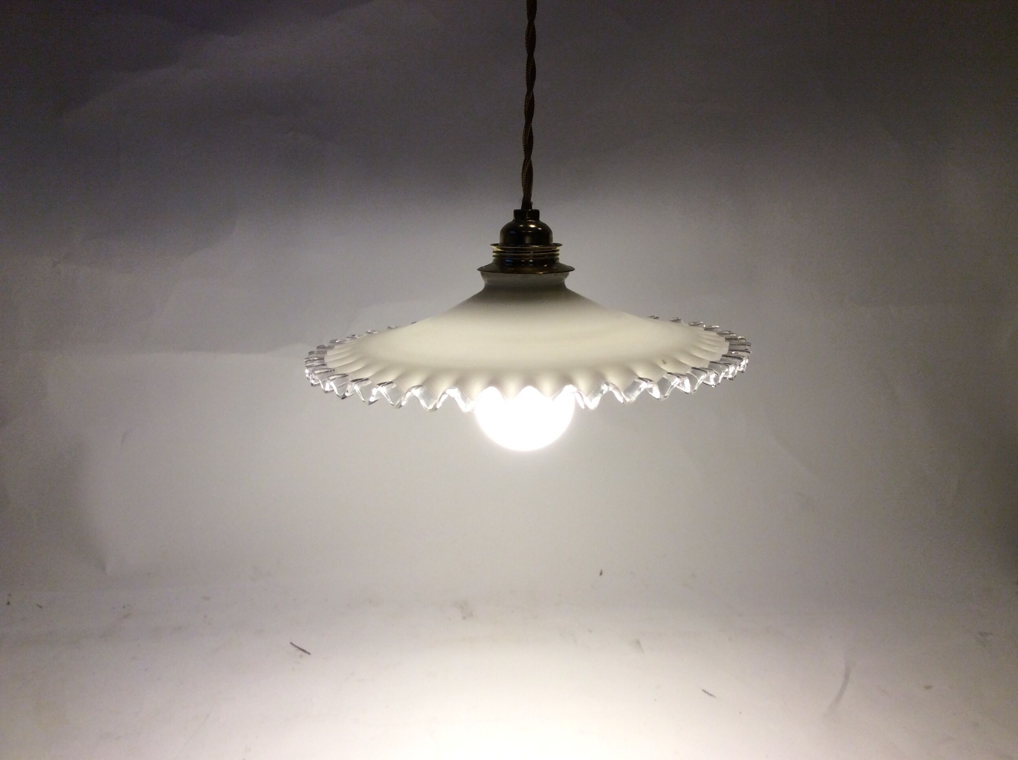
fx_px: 940
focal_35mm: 32
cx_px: 509
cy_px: 380
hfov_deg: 56.9
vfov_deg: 44.1
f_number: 2.4
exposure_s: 1/100
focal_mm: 3.3
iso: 50
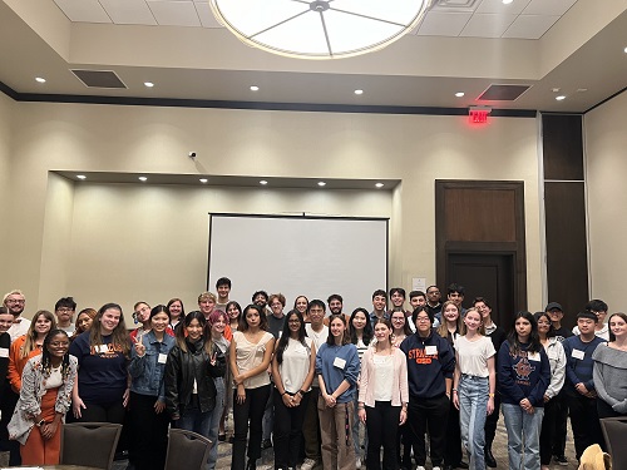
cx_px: 314
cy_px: 235
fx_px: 471
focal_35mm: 26
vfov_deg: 53.1
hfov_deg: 67.3
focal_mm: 5.7
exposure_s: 1/41
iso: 250
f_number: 1.5
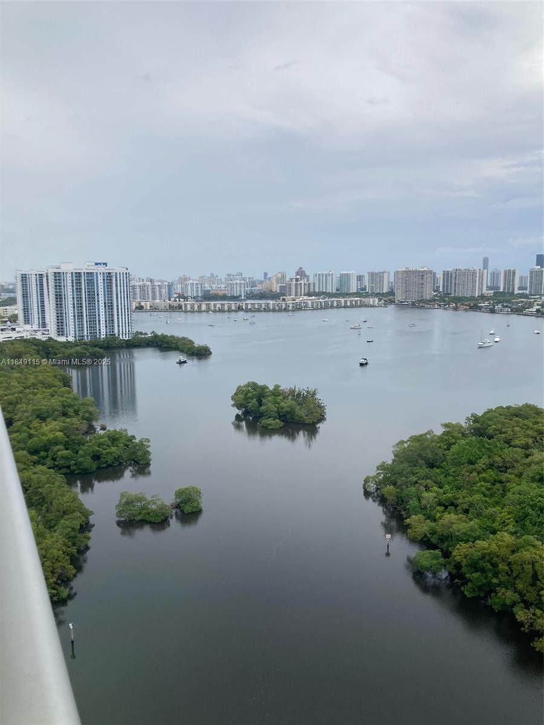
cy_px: 362
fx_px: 587
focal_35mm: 28
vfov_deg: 63.4
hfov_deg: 49.7
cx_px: 272
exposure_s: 1/2114
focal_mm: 3.99
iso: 20
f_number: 1.8
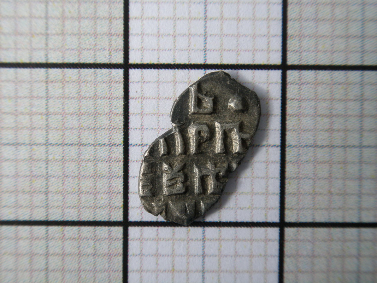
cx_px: 188
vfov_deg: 28.0
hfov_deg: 36.8
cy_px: 142
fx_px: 566
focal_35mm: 52
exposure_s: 1/125
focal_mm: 9.1
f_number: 4.3
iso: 64
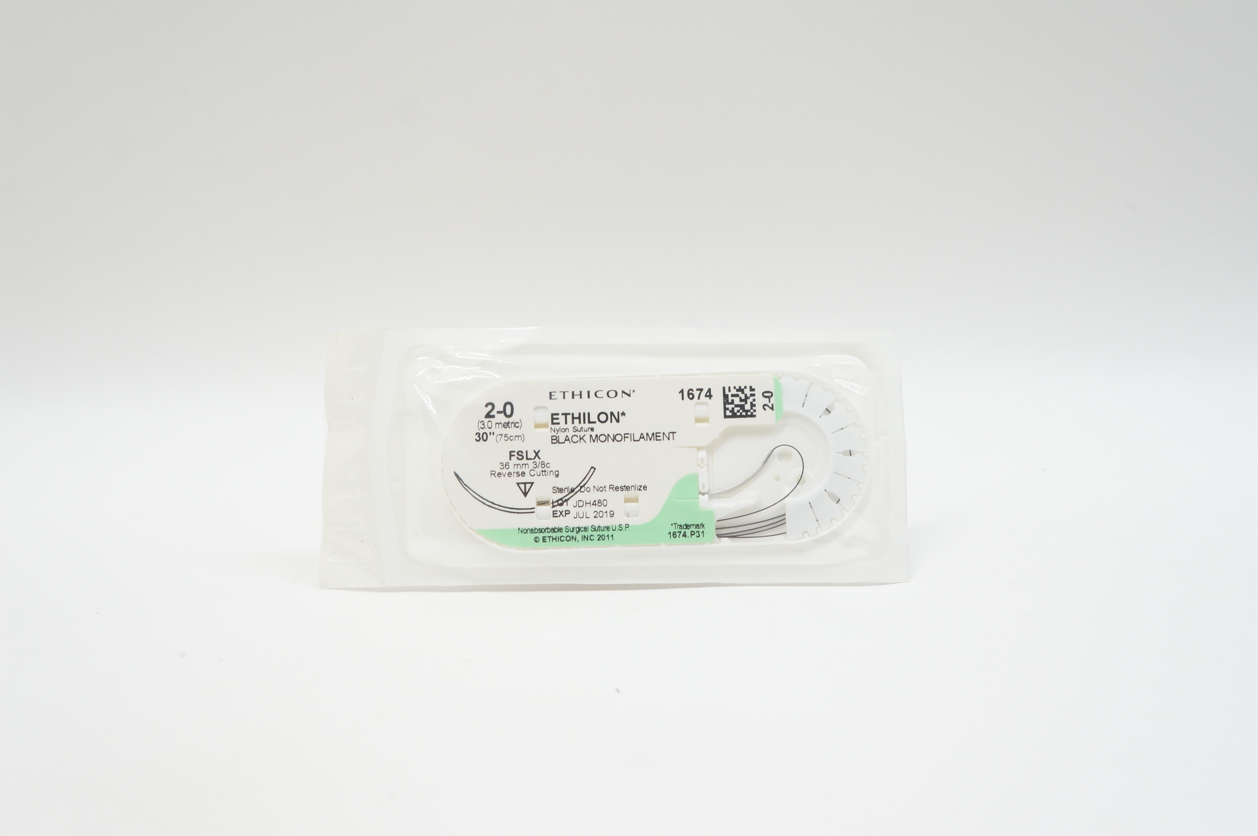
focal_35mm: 42
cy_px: 418
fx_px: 1466
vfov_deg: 31.8
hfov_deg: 46.4
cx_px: 629
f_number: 7.1
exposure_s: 1/40
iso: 400
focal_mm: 28
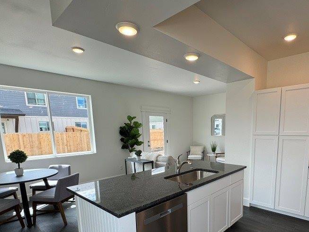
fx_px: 196
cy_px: 161
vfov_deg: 59.1
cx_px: 189
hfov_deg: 75.3
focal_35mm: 22
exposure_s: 1/137
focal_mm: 2.22
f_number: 2.2
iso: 40
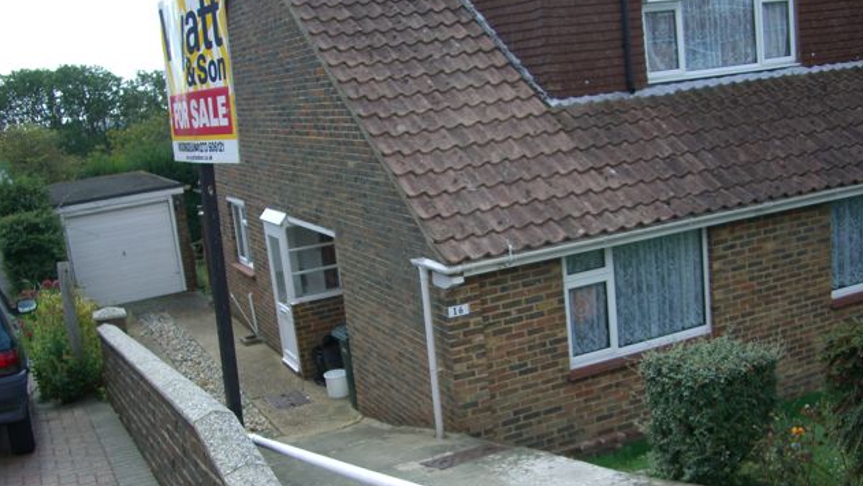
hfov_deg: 48.4
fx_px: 961
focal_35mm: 42
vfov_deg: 28.2
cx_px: 434
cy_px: 315
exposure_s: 1/400
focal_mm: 7.9
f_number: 2.8
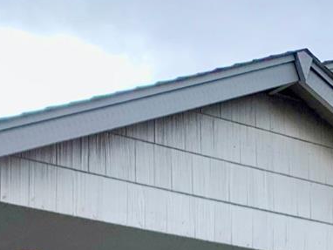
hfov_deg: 19.2
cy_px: 464
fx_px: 982
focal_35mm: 102
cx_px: 104
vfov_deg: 13.0
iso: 25
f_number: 1.8
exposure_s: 1/570
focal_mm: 4.25
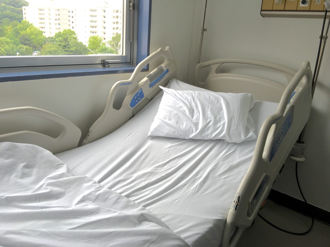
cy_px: 124
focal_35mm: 29
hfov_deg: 61.7
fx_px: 276
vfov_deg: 48.2
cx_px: 165
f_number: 2.2
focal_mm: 4.15
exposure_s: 1/257
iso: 25
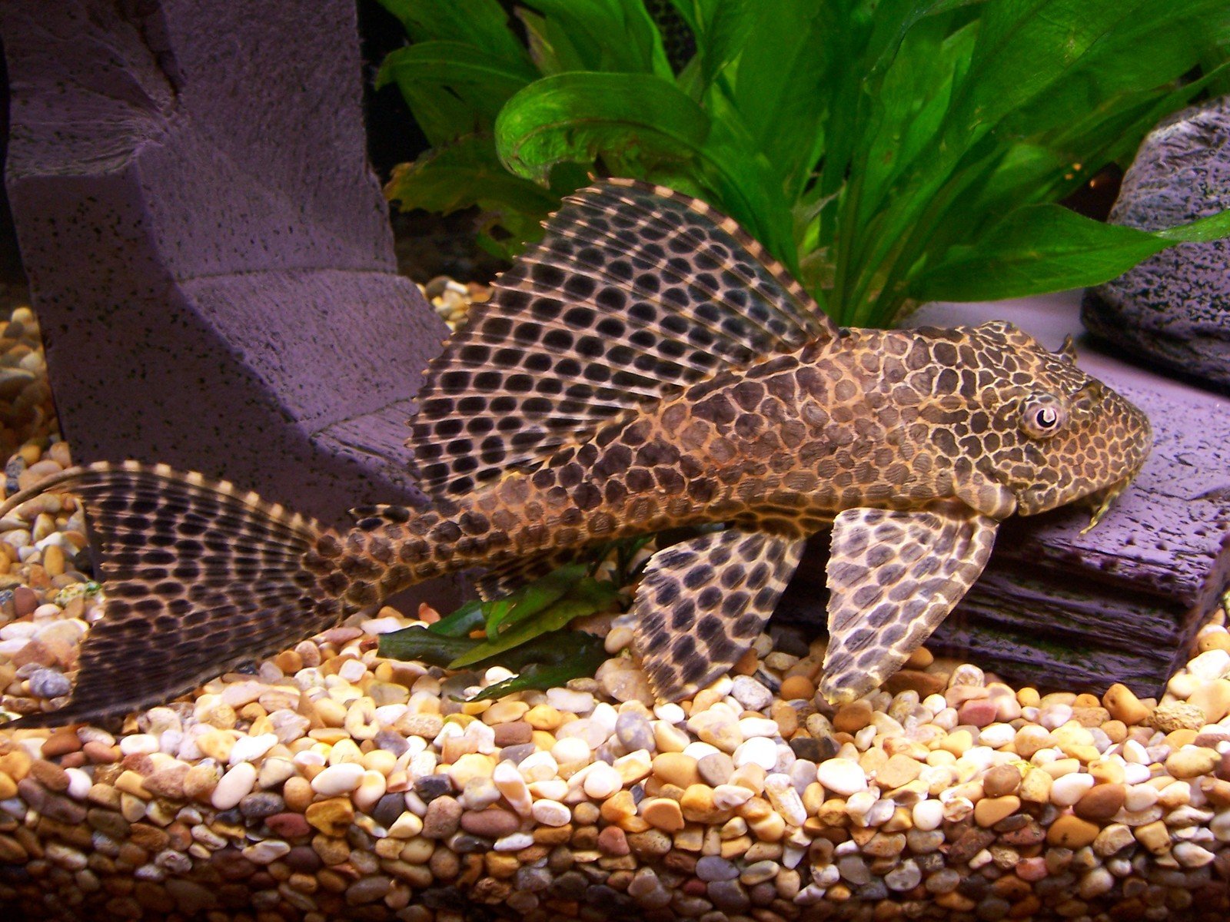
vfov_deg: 39.7
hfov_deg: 51.4
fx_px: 1279
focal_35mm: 36
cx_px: 615
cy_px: 461
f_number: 3
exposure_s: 1/8
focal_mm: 6
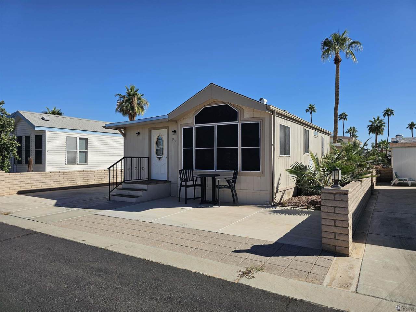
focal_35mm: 23
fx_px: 276
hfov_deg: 73.9
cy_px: 156
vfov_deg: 58.9
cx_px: 208
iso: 10
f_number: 1.7
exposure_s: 1/1148
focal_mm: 6.3
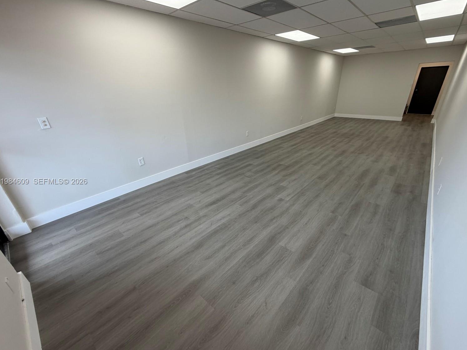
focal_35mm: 15
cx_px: 240
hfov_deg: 98.1
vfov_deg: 81.7
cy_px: 182
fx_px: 202
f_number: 2.2
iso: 80
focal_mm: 2.22
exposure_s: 1/121
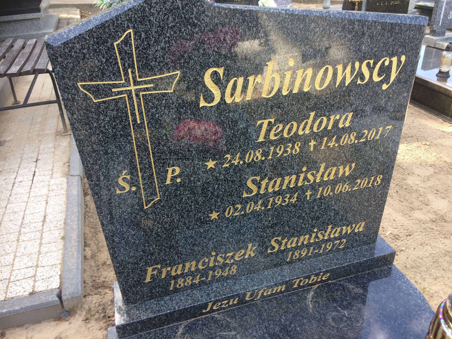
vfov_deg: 48.2
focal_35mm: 29
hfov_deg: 61.7
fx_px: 379
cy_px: 170
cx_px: 226
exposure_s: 1/122
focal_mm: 4.15
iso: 32
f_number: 2.2
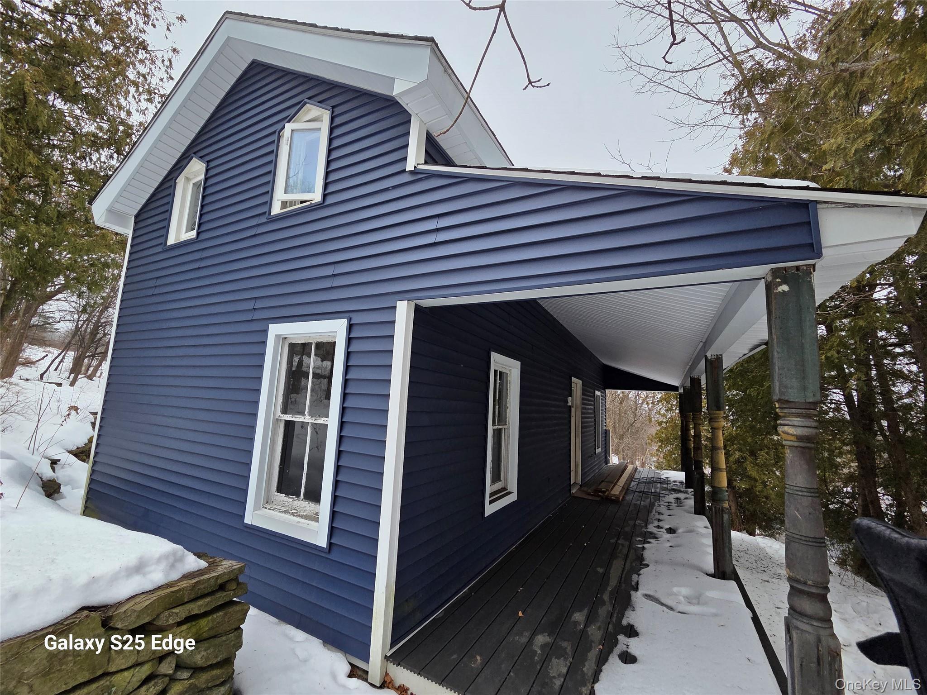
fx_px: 348
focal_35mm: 13
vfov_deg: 89.9
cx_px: 464
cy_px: 348
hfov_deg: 106.2
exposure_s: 1/2000
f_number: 2.2
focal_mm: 2.2
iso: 160
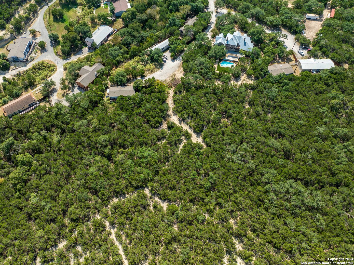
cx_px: 177
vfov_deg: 56.8
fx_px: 245
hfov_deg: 71.6
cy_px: 132
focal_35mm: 24
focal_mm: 12.29
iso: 100
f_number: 2.8
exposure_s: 1/1250
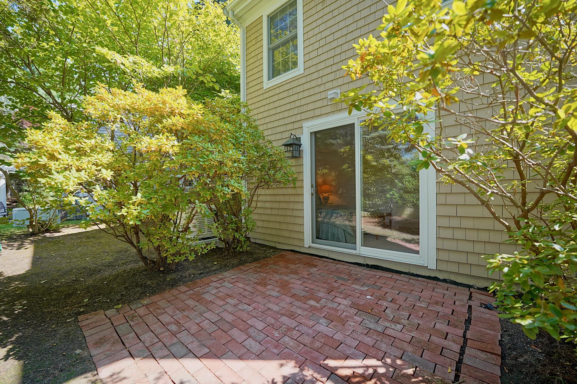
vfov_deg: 81.2
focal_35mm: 14
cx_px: 288
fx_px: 224
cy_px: 192
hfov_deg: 104.3
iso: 100
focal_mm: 14
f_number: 4
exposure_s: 1/50
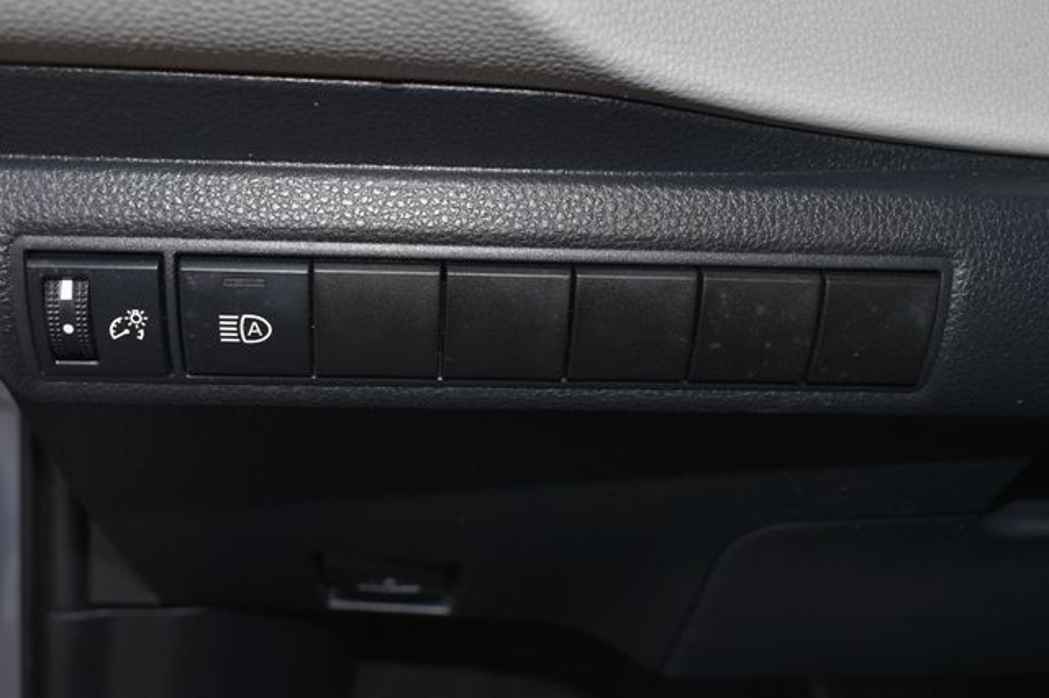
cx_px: 524
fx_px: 1136
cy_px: 349
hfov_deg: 49.6
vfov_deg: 34.2
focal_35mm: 39
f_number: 8
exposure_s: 1/60
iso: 100
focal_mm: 26
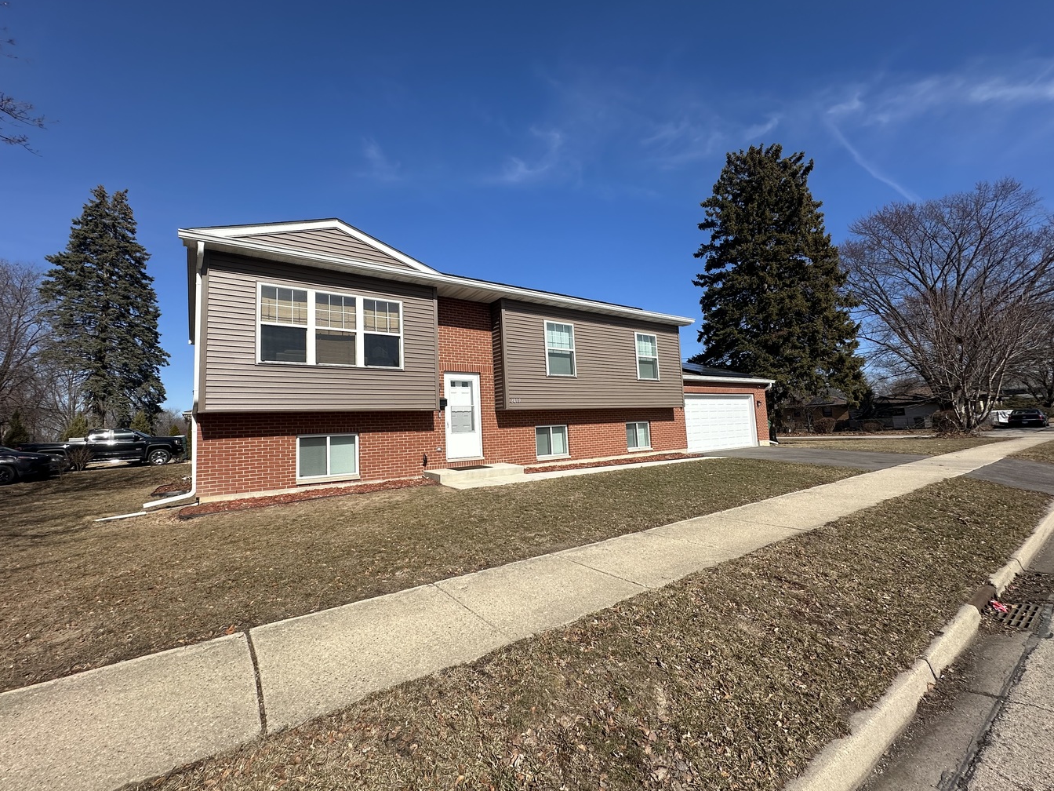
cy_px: 388
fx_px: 457
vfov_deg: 81.7
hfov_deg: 98.2
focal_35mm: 15
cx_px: 521
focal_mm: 2.22
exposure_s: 1/3040
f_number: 2.2
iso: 50
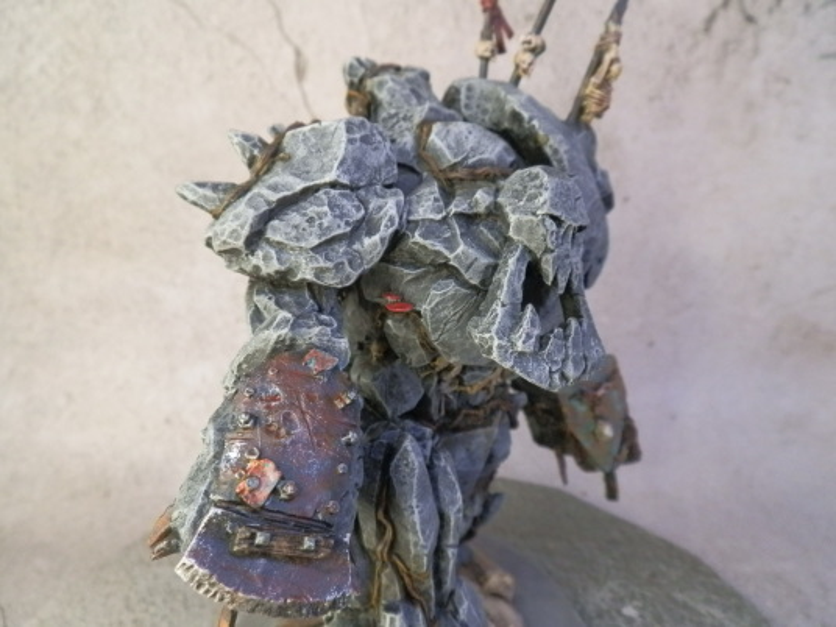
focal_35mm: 28
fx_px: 676
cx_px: 418
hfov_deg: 63.4
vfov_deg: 49.7
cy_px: 314
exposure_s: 1/100
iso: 400
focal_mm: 5
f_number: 3.1
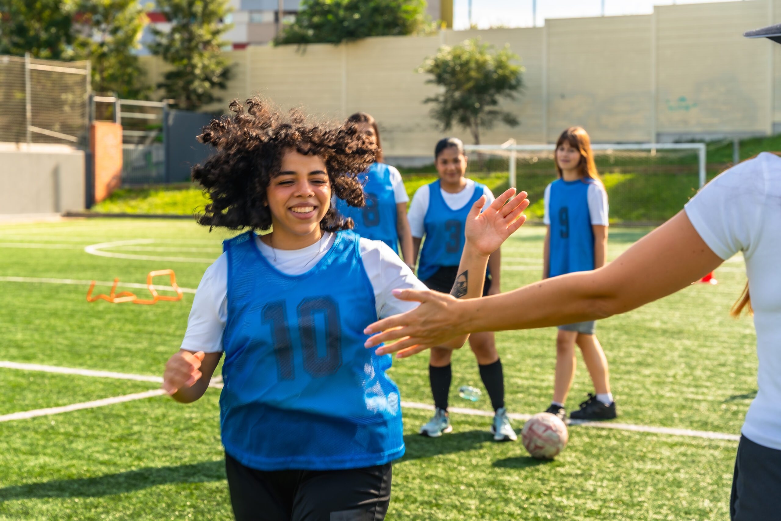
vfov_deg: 21.7
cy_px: 260
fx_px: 1356
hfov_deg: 32.1
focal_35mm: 62
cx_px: 390
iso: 50
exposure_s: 1/160
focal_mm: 62.5
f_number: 5
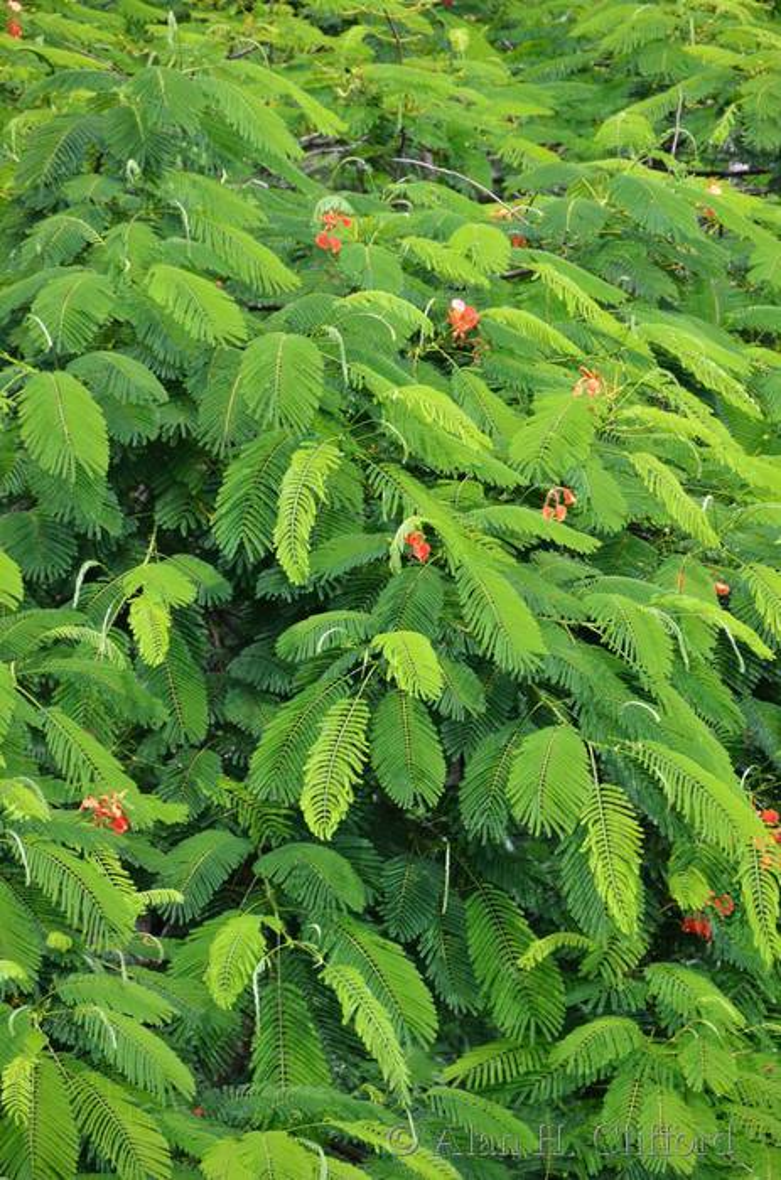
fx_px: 7361
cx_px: 390
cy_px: 590
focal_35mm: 225
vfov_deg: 9.2
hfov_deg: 6.1
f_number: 5.6
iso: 125
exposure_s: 1/200
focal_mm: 150
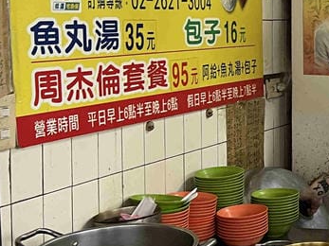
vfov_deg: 16.4
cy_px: 80
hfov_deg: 18.5
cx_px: 531
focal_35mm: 90
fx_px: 855
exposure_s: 1/60
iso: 100
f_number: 1.5
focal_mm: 5.7
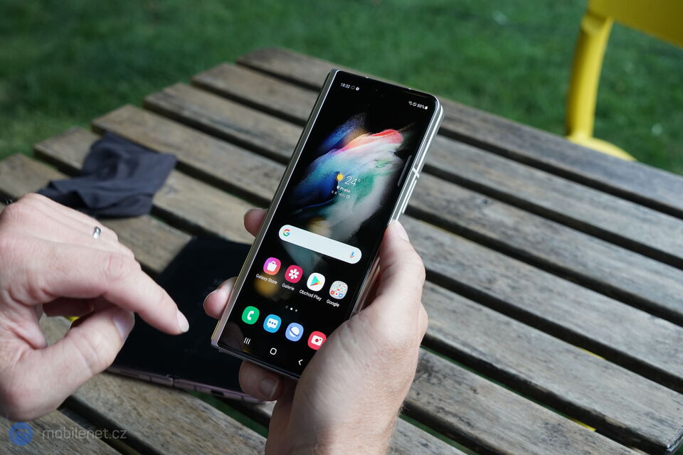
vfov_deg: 24.2
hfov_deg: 35.6
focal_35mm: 56
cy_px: 228
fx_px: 1062
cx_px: 342
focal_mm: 56
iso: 2000
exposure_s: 1/160
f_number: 8
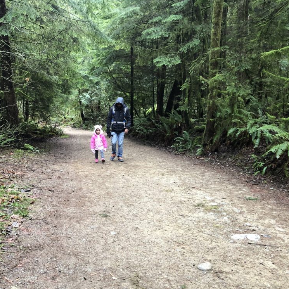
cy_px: 145
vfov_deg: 48.5
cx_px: 116
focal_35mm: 34
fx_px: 321
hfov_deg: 48.2
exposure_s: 1/15
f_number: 1.8
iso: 40
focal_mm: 3.99
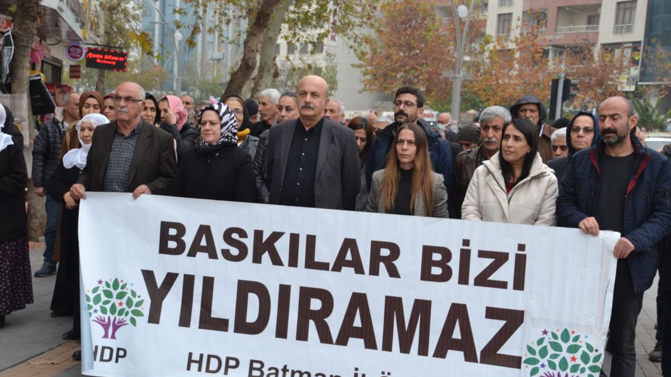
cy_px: 207
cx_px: 339
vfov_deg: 24.2
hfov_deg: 41.7
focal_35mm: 50
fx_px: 881
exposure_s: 1/125
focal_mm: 31
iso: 280
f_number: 5.6
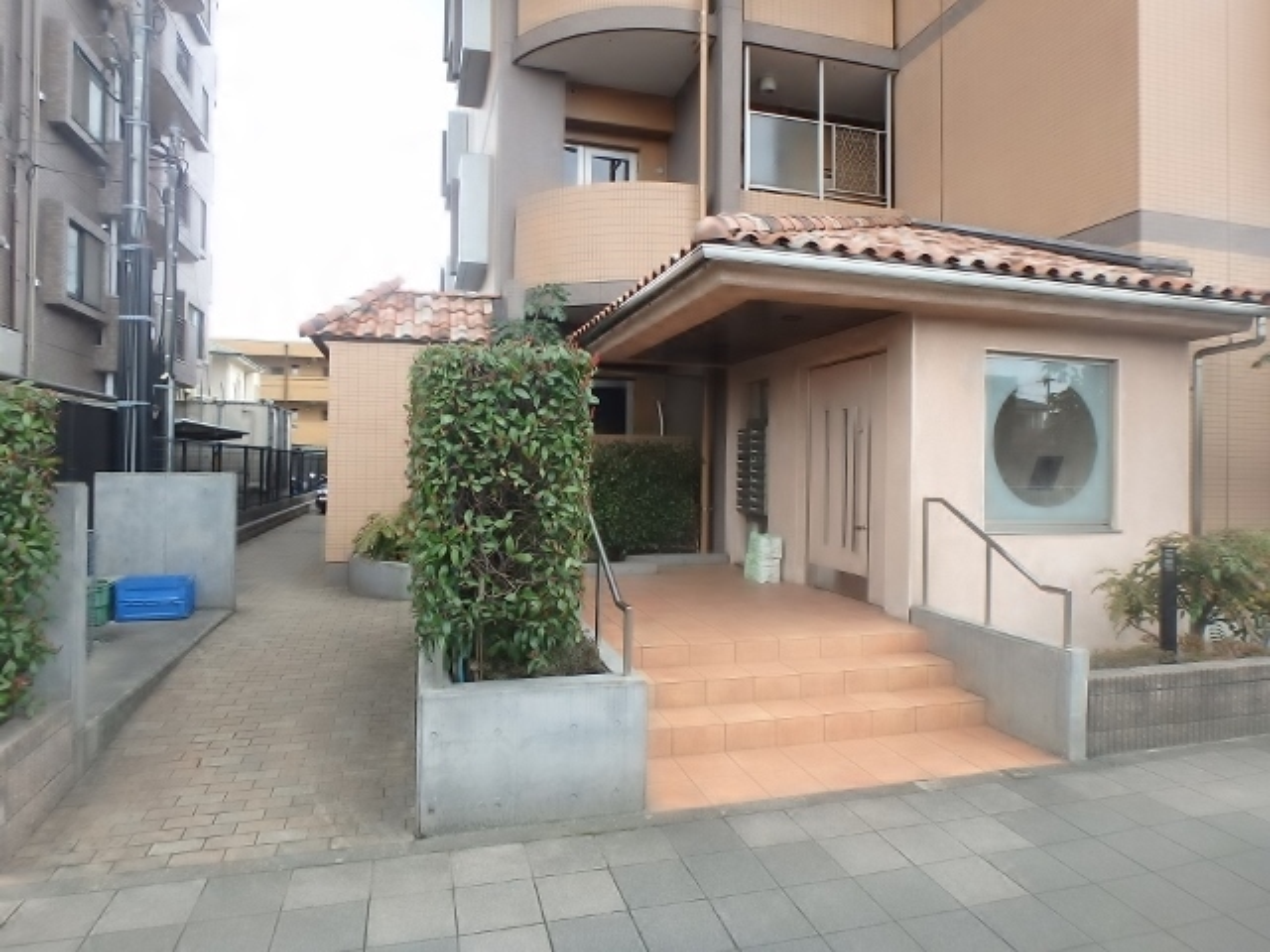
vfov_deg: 63.4
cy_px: 476
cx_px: 635
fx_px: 770
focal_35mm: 21
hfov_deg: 79.0
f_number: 3.5
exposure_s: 1/160
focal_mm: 3.7
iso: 125
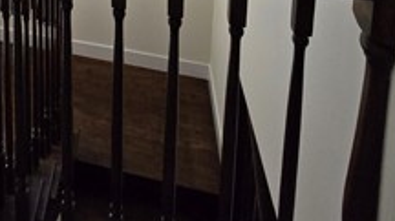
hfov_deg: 41.4
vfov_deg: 19.4
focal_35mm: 42
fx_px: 439
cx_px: -9
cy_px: -197
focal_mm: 2.2
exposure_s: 1/2000
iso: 160
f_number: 2.2
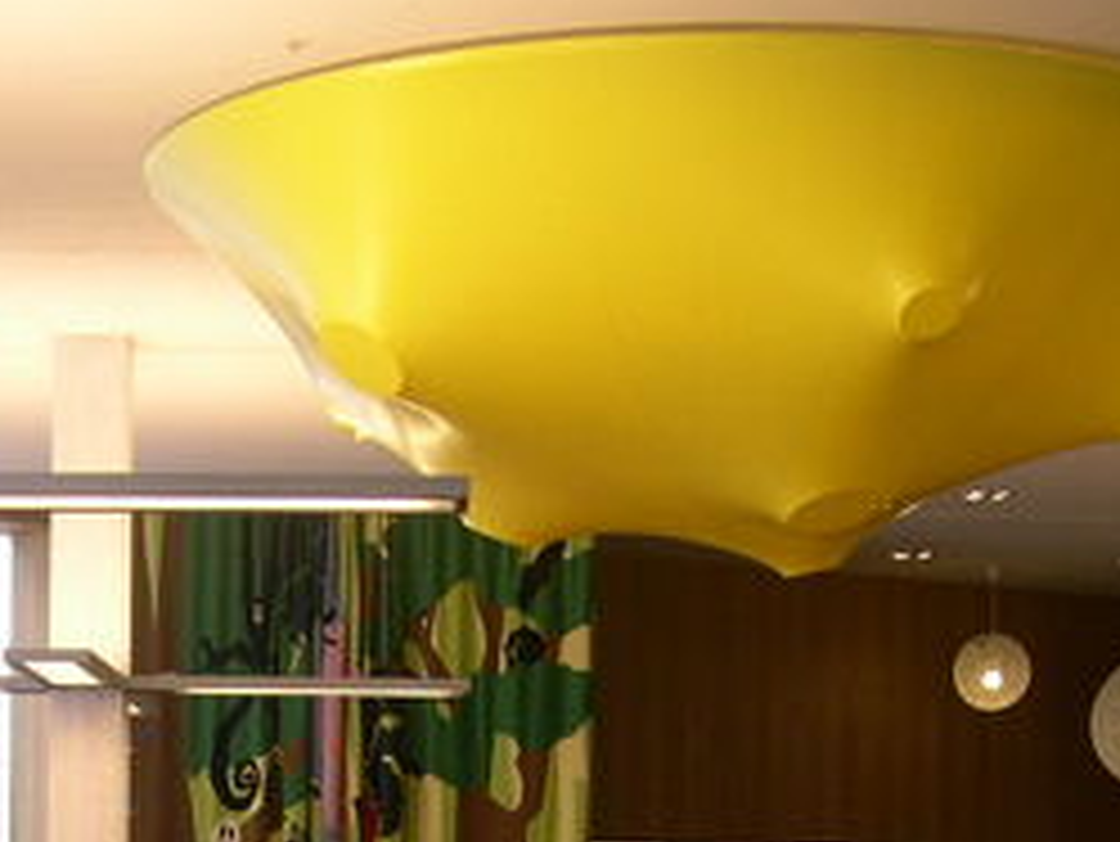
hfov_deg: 19.7
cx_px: 306
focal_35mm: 99
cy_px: 1042
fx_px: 3205
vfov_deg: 14.4
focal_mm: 8
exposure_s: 1/60.4
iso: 100
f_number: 2.8
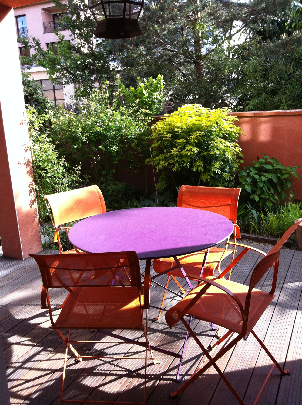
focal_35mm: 35
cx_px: 151
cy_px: 202
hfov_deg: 40.6
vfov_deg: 52.7
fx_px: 408
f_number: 2.8
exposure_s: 1/206
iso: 80
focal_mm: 3.85
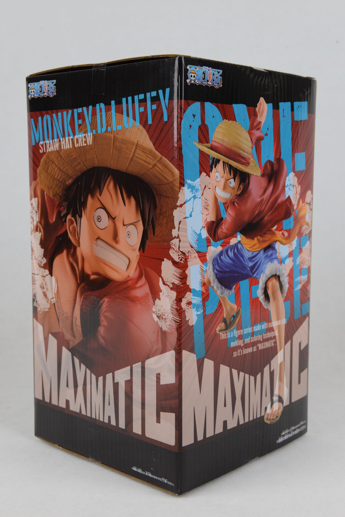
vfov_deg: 39.6
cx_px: 172
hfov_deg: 27.0
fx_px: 718
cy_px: 258
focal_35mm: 50
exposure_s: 1/100
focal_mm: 50
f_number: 13
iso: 500
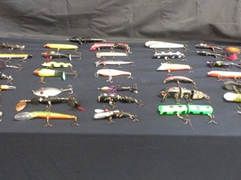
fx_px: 334
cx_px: 87
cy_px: 70
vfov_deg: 30.2
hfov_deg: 39.4
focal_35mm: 48
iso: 400
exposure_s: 1/5.6
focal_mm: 4.7
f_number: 2.8
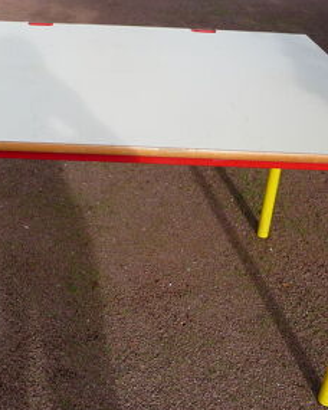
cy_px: 200
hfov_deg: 32.6
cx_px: 122
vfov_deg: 40.3
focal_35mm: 46
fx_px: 558
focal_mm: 4.7
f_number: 3.3
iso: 100
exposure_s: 1/500
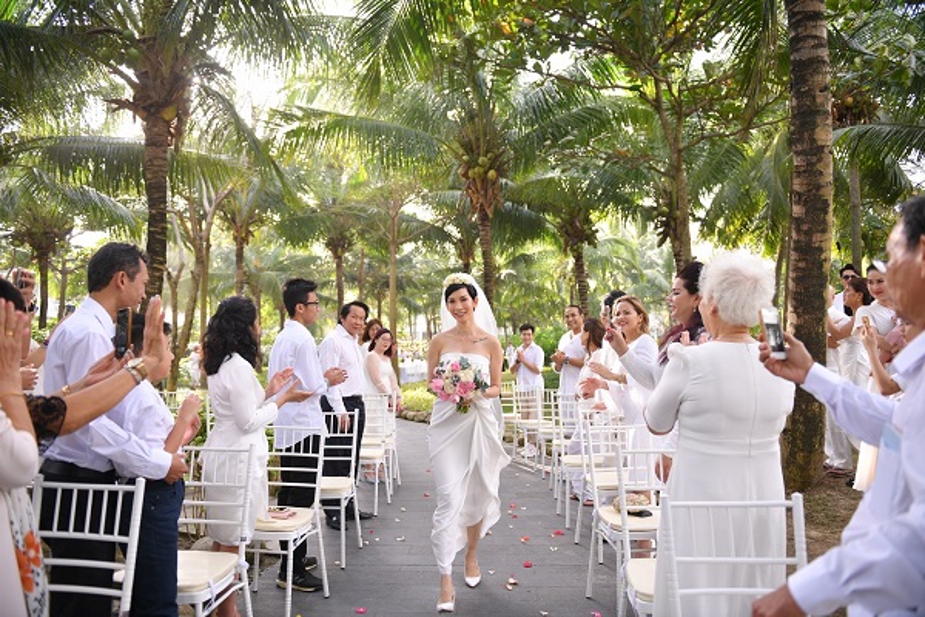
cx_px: 462
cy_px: 308
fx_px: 617
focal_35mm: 24
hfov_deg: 73.7
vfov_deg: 53.1
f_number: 3.2
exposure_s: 1/250
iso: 200
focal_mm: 24
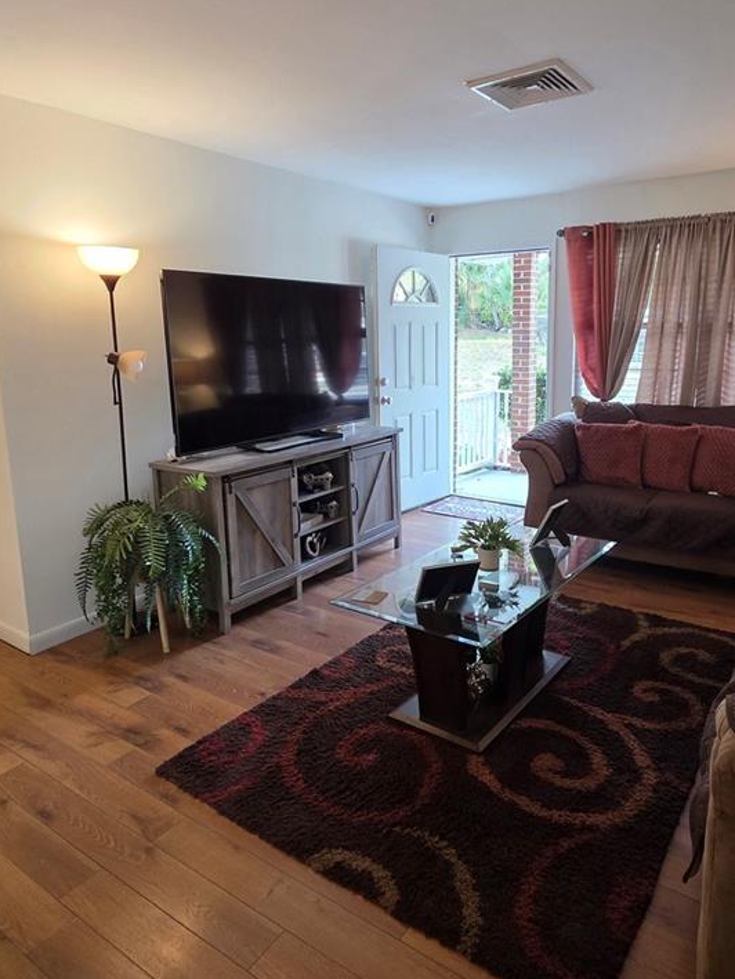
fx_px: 623
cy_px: 440
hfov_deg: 60.9
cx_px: 417
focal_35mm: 22
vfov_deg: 76.2
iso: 200
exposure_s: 1/60
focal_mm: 2.2
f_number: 1.9
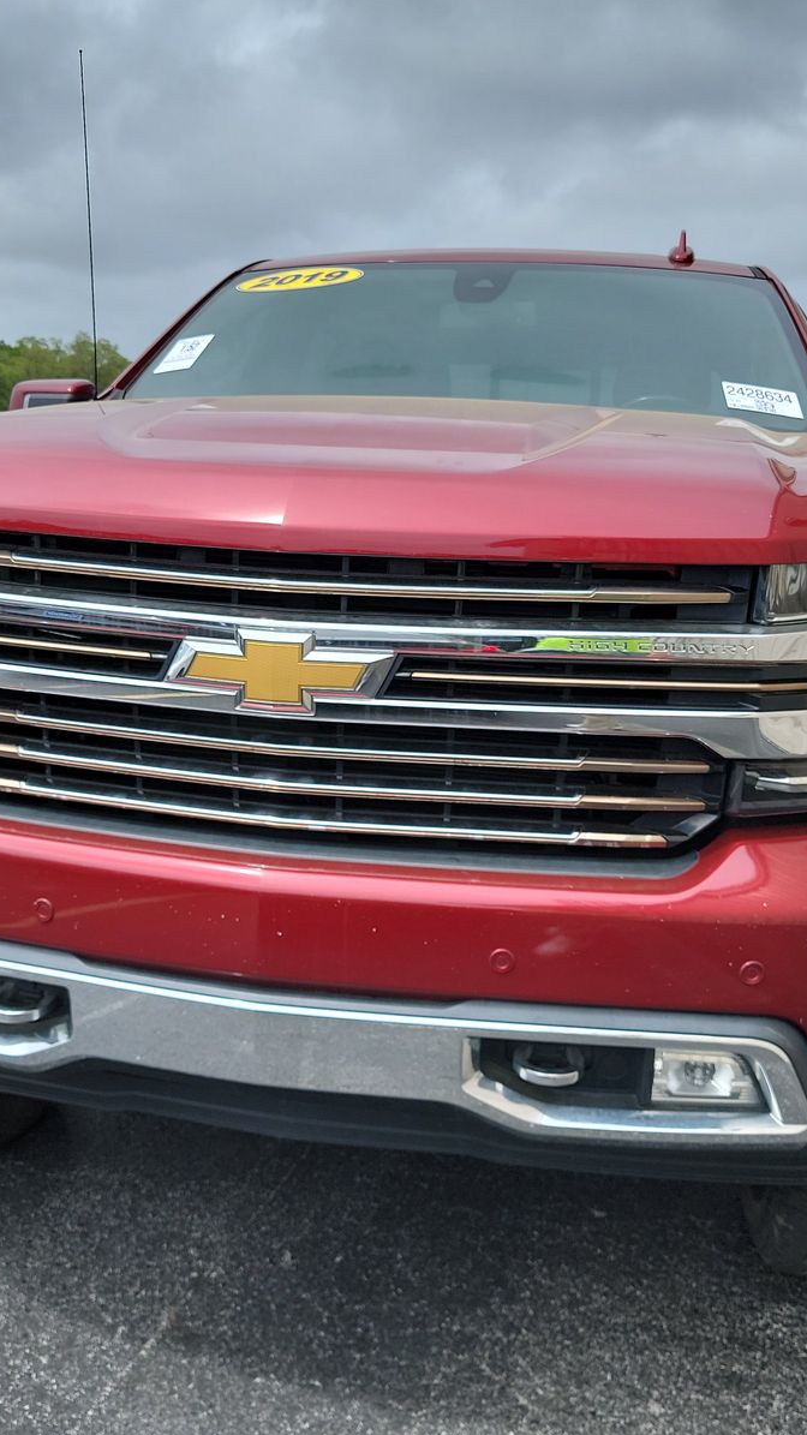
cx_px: 375
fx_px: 1332
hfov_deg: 33.7
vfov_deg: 56.6
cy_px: 718
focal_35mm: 35
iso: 50
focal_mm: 6.7
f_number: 1.8
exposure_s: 1/807
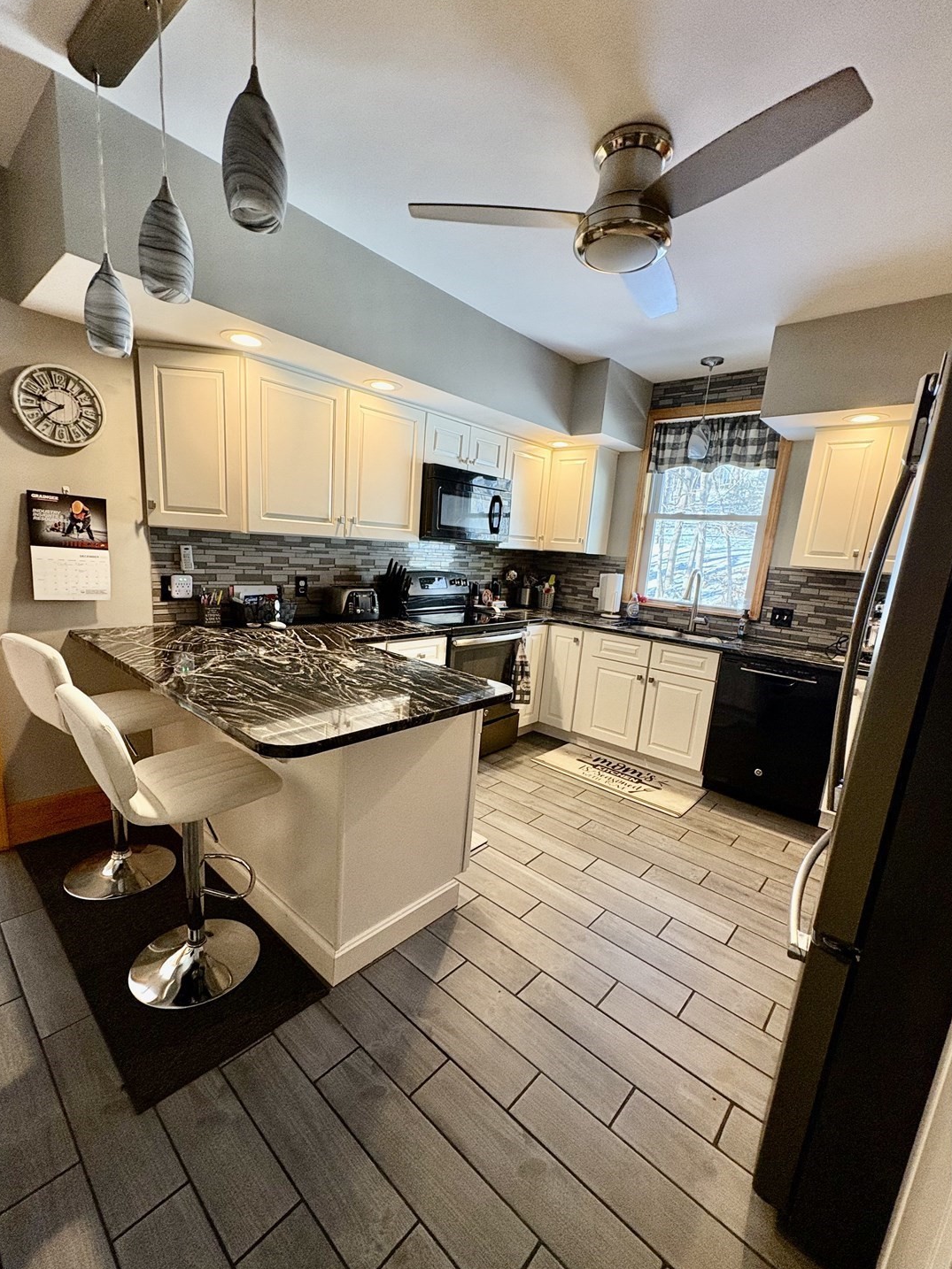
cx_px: 462
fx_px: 550
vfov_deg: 98.1
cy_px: 657
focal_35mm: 15
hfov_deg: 81.7
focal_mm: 2.22
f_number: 2.2
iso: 250
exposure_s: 1/60
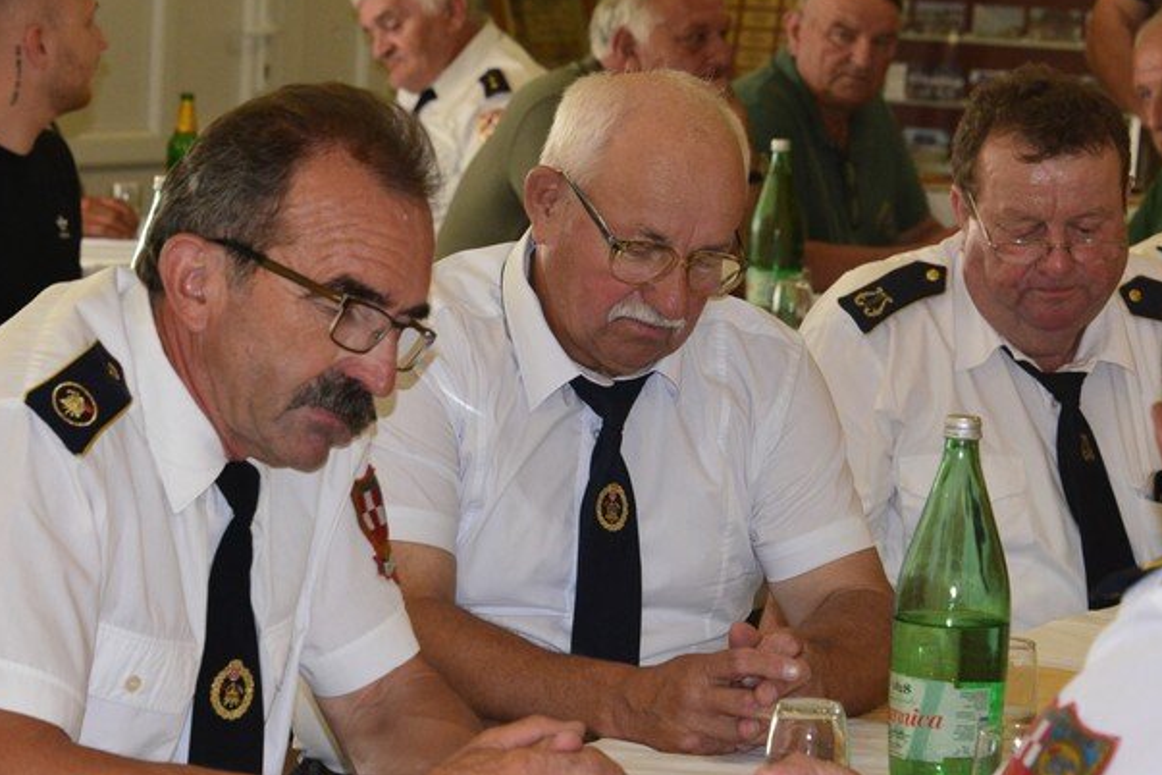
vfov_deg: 8.8
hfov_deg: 13.2
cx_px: 416
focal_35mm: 156
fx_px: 5035
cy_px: 391
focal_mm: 112
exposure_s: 1/60
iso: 4000
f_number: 8
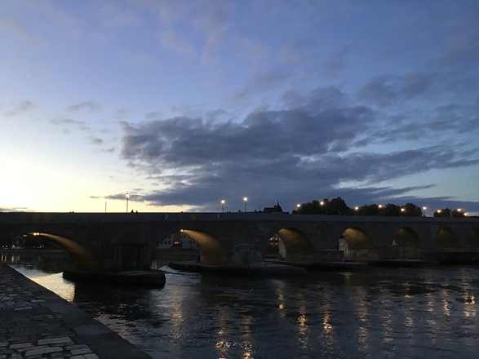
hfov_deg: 58.4
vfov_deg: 45.4
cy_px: 180
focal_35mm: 31
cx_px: 240
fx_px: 429
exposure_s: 1/33
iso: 160
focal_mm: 3.3
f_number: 2.4
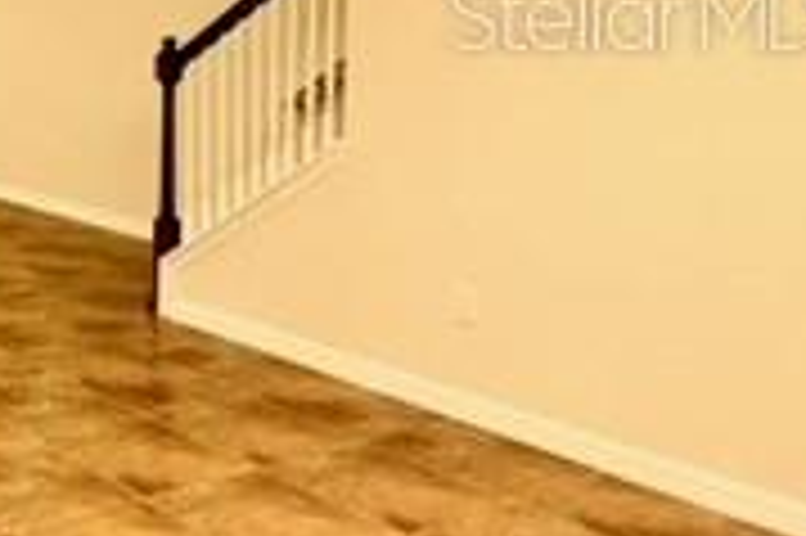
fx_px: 1163
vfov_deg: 24.8
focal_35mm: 52
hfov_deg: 31.0
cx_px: -207
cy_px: 14
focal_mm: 2.22
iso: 125
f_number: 2.2
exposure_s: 1/120
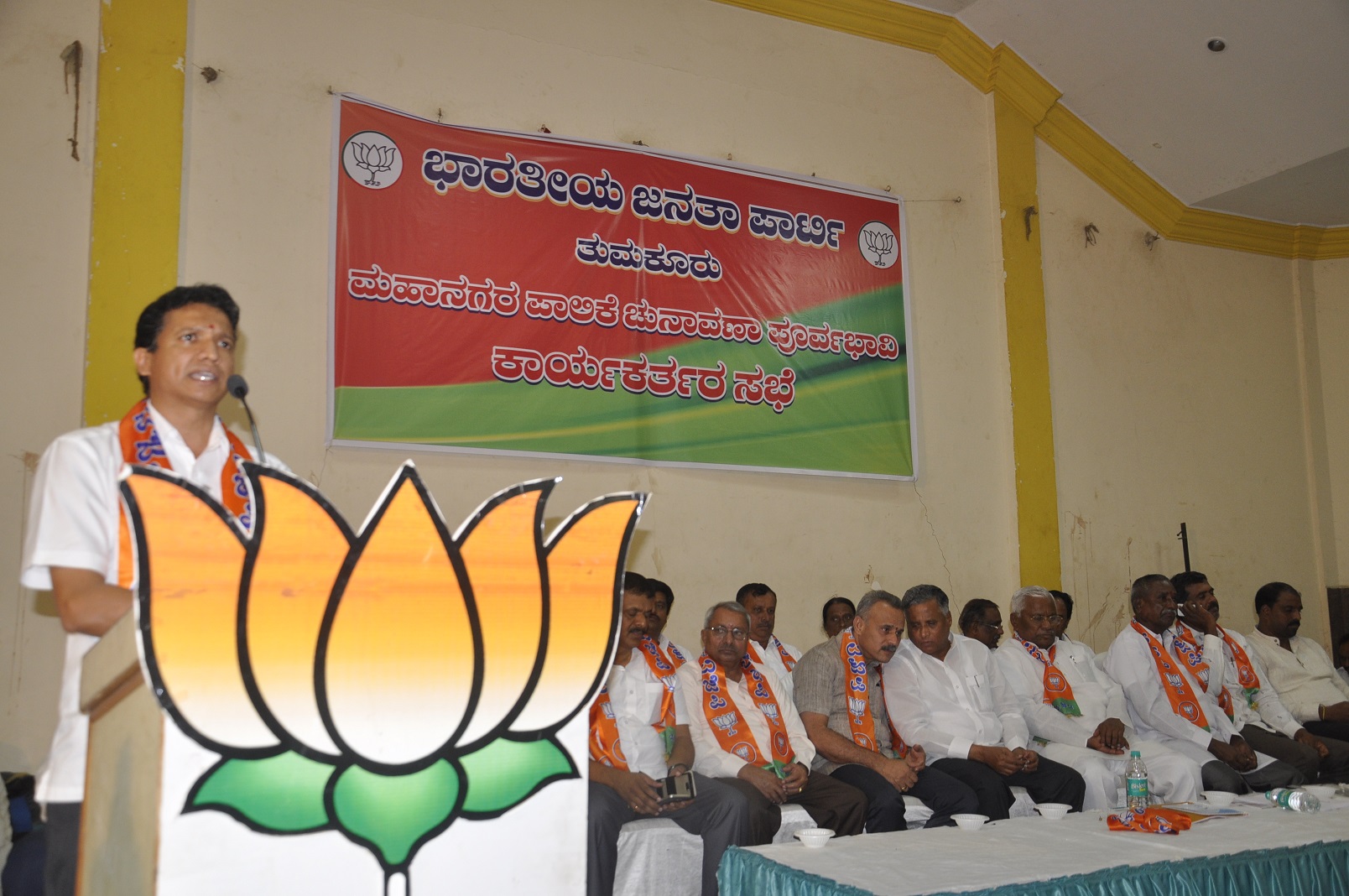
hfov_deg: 57.3
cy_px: 448
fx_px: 1235
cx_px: 674
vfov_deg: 39.9
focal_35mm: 33
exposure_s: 1/80
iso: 500
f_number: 3.8
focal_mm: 22
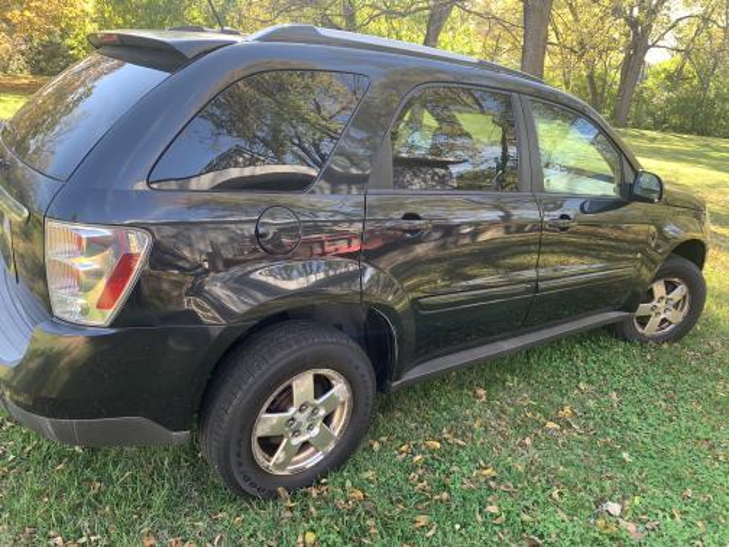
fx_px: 548
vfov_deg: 53.1
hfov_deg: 67.3
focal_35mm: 26
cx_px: 364
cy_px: 274
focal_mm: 4.25
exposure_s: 1/121
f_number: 1.8
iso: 50
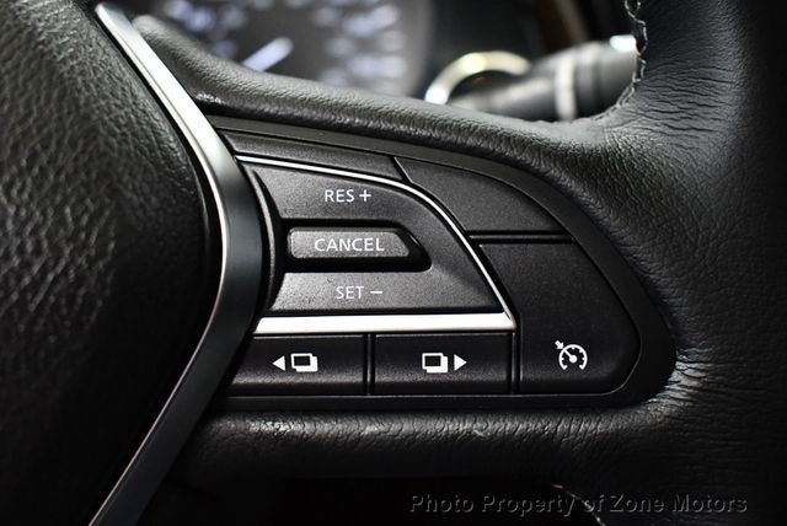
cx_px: 394
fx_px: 1050
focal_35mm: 48
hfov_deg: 41.1
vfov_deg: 28.1
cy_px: 263
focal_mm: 24
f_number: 3.8
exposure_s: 1/60
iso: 4000
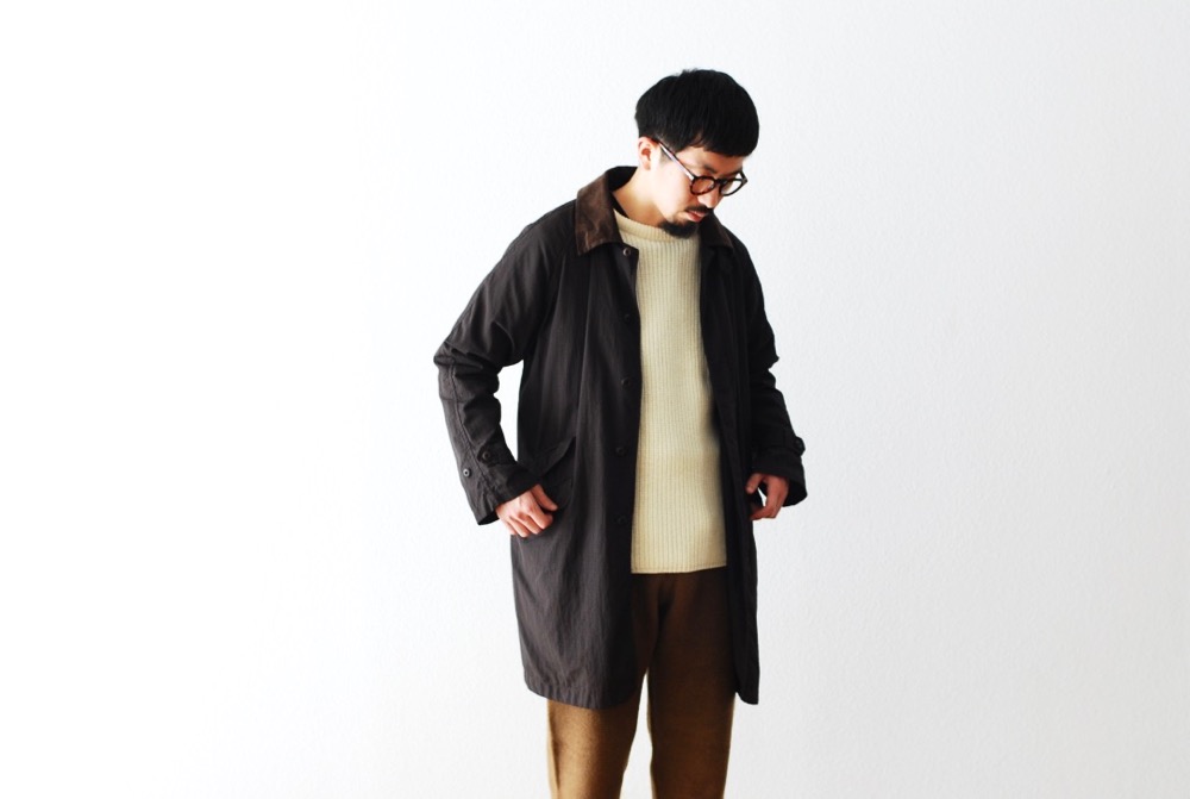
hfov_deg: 26.9
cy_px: 400
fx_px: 2484
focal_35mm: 75
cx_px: 595
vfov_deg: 18.3
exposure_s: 1/30
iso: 320
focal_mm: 50
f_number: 2.5
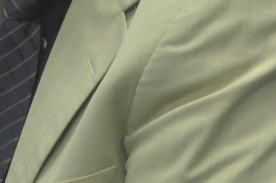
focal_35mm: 207
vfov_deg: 6.5
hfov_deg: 9.6
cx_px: -148
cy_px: -75
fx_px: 1585
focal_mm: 24
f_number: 6.3
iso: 800
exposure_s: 1/40
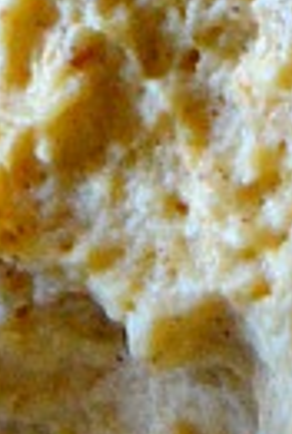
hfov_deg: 2.3
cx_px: 489
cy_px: -568
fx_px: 7330
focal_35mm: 606
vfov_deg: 3.4
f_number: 5.6
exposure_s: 1/60
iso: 1600
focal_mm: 55
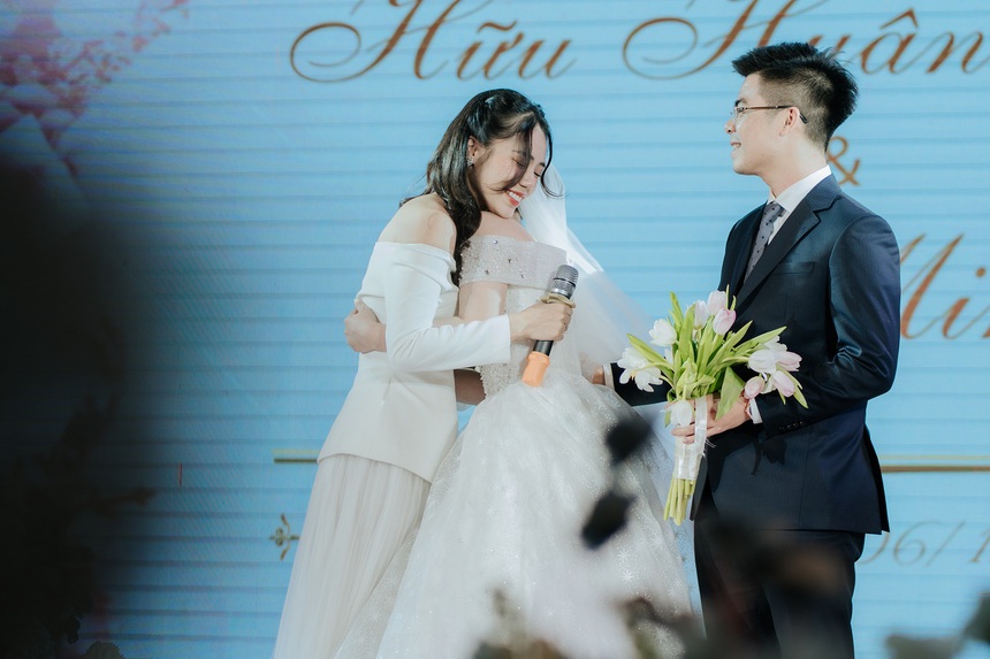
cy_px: 330
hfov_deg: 16.1
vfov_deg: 10.8
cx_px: 495
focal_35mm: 127
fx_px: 3492
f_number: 2.2
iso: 50
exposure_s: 1/100
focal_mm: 85
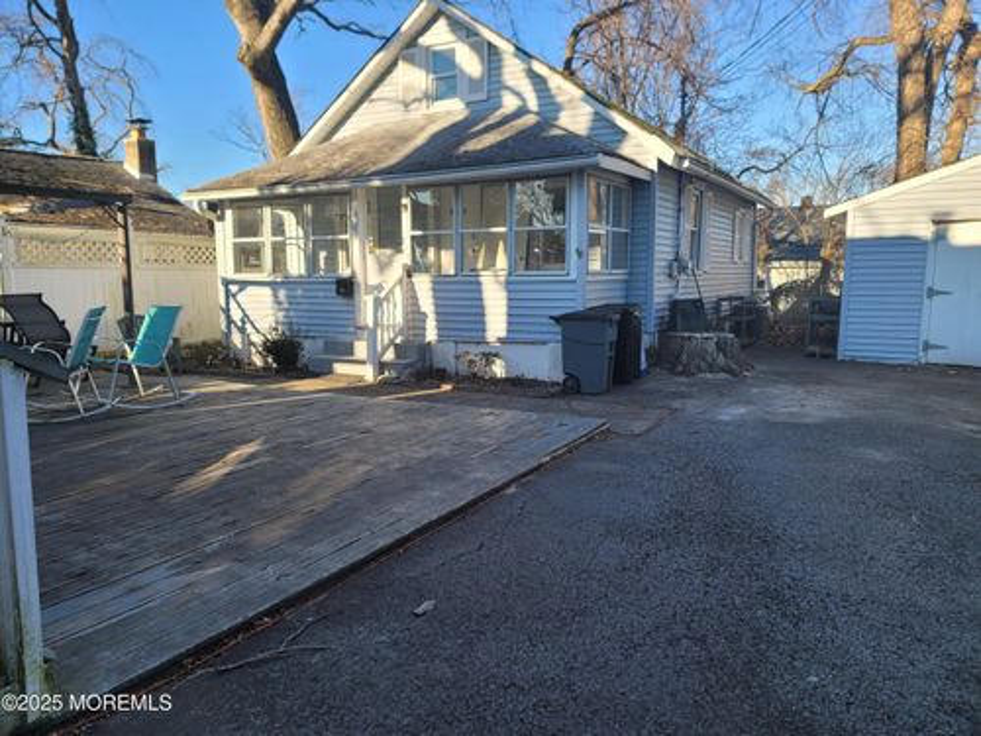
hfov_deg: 69.4
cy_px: 368
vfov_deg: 54.9
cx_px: 490
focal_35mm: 25
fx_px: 708
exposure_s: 1/310
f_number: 1.8
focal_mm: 7
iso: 20
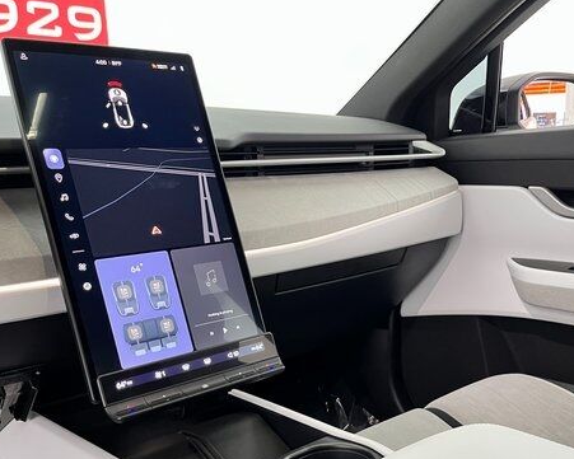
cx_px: 346
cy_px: 301
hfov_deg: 49.9
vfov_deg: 40.7
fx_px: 612
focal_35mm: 36
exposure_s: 1/60
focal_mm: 5.1
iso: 400
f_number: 1.6
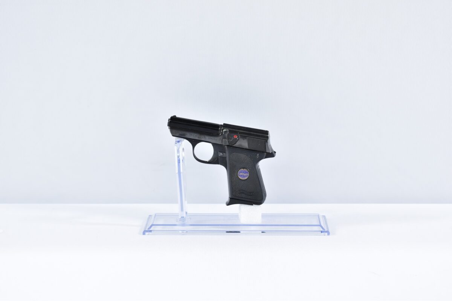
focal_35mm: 75
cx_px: 226
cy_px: 150
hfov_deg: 27.0
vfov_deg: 18.2
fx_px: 942
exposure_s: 1/20
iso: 640
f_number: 5.6
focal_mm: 50
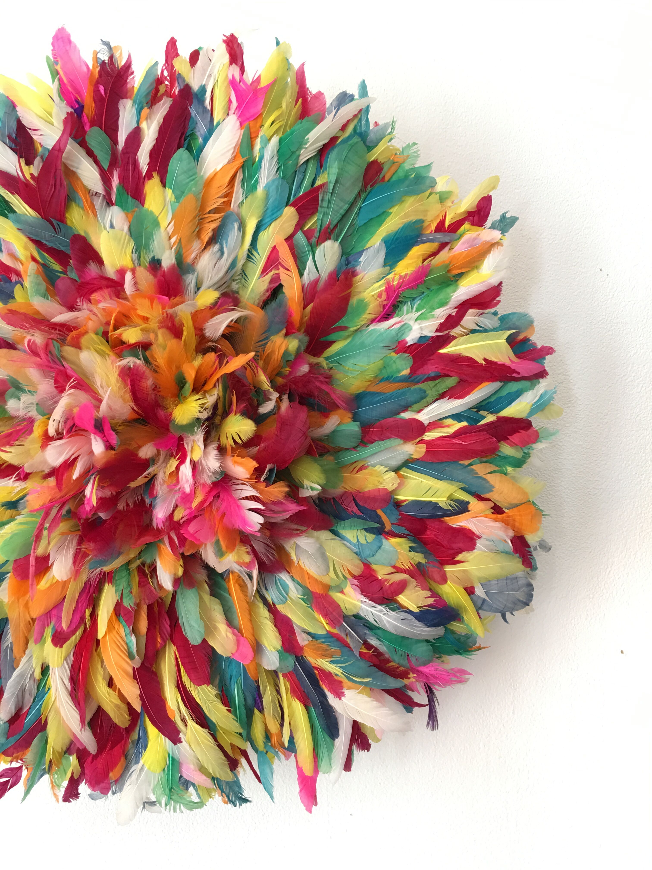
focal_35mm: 29
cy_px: 435
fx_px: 728
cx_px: 326
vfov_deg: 61.7
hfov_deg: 48.2
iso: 40
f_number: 2.2
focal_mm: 4.15
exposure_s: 1/17
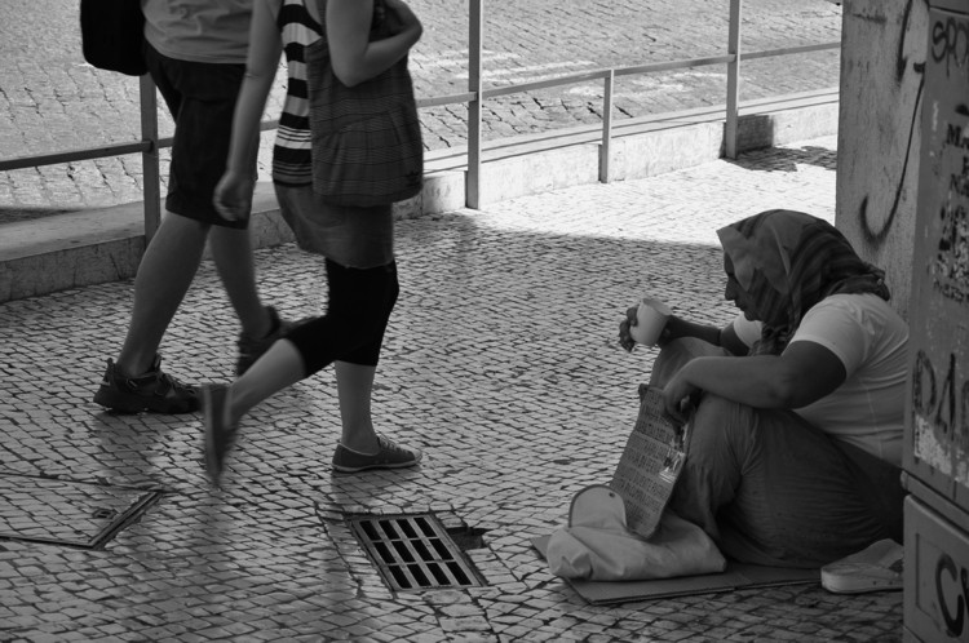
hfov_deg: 19.5
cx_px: 484
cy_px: 322
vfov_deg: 13.0
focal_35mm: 105
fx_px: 2823
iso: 200
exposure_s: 1/125
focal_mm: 70
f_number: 5.6
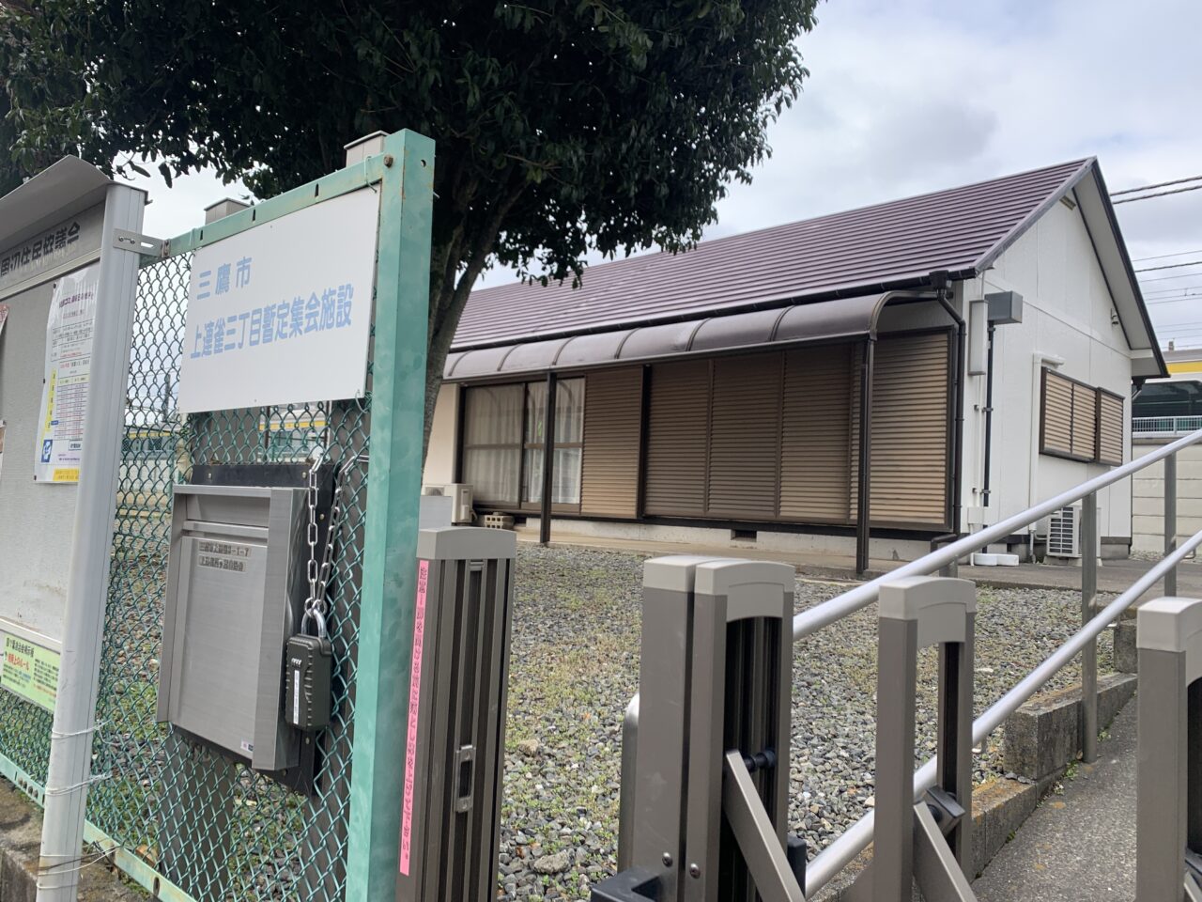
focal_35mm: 26
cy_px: 451
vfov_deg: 53.1
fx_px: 903
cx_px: 601
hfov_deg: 67.3
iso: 25
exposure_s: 1/945
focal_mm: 4.25
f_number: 1.8
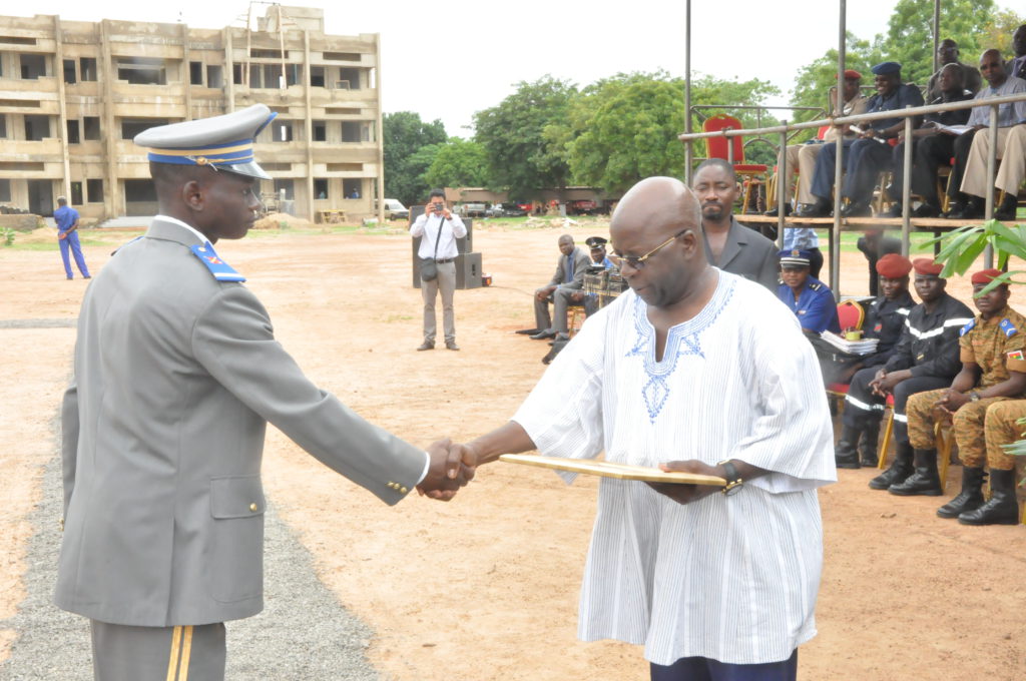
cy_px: 340
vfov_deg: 28.9
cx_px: 513
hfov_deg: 42.4
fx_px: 1324
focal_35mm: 46
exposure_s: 1/200
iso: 3200
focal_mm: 31
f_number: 25
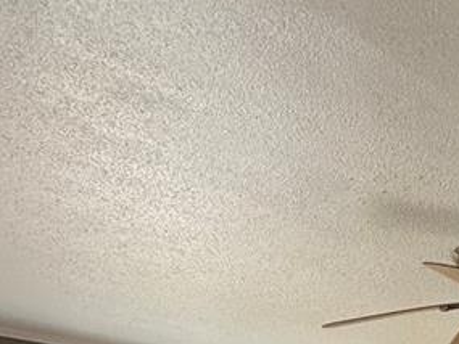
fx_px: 783
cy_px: 669
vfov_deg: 18.0
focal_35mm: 59
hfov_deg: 27.0
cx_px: 609
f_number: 2.2
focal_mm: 2.22
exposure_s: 1/60
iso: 500
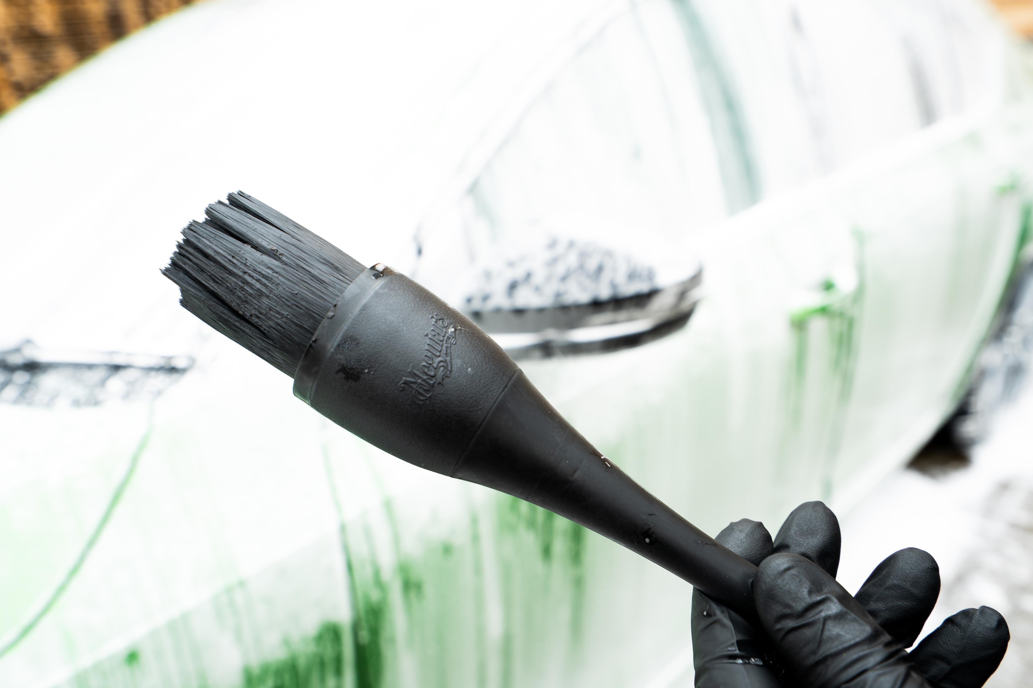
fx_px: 803
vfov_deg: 46.4
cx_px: 511
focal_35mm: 28
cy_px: 332
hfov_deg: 65.5
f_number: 5.6
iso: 100
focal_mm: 27
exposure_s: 1/50
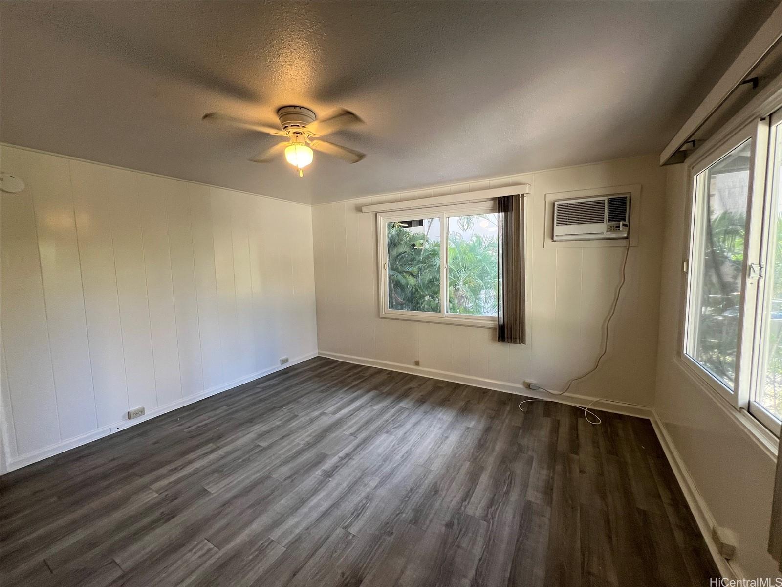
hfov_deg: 106.2
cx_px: 391
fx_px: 294
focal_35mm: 13
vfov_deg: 89.9
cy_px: 294
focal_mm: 1.57
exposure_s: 1/99
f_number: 1.8
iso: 100
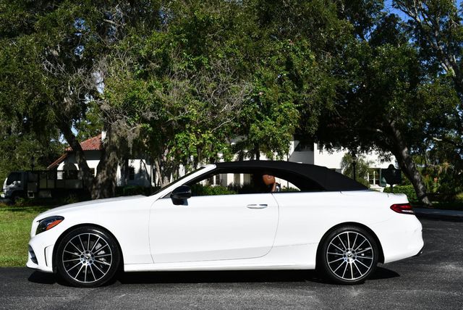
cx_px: 232
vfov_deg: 29.3
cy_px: 155
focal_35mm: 46
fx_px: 592
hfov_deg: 42.7
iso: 100
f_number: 10
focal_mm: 23
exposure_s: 1/400
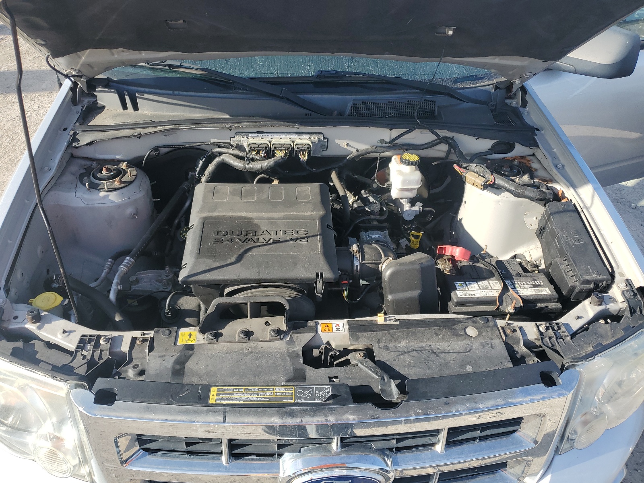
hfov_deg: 67.3
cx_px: 322
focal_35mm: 26
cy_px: 242
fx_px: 484
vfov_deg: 53.1
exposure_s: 1/1250
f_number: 1.5
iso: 50
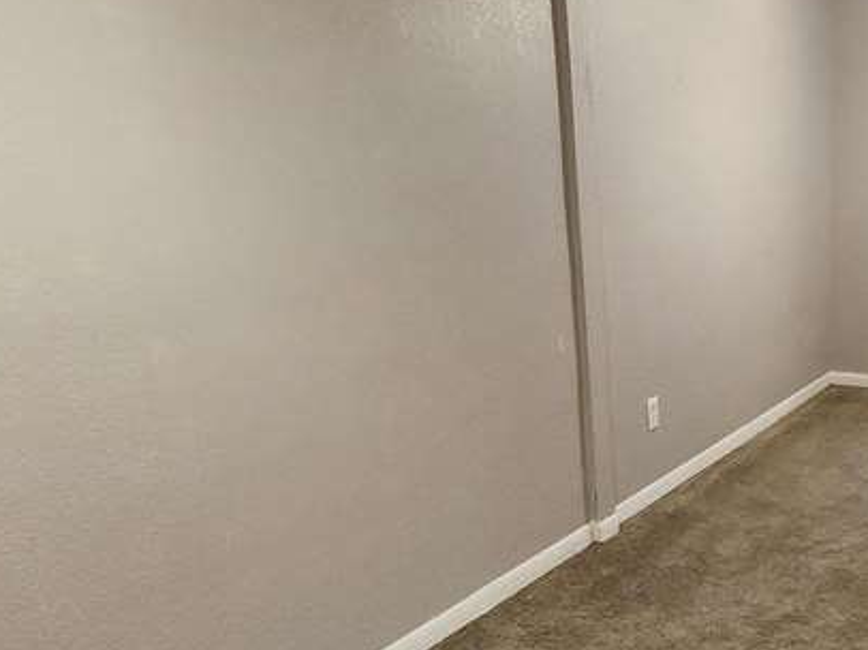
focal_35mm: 41
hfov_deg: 44.2
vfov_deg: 34.7
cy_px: 449
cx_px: 654
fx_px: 1027
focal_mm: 1.74
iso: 400
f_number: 2.2
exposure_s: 1/60
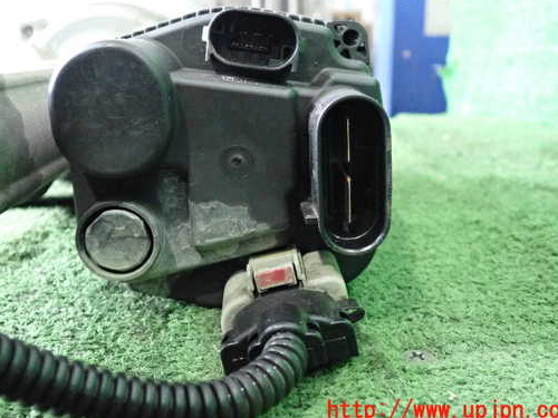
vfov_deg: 39.5
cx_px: 244
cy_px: 174
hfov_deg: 51.2
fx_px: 580
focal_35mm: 36
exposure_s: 1/125
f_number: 2.3
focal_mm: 5.4
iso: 2500
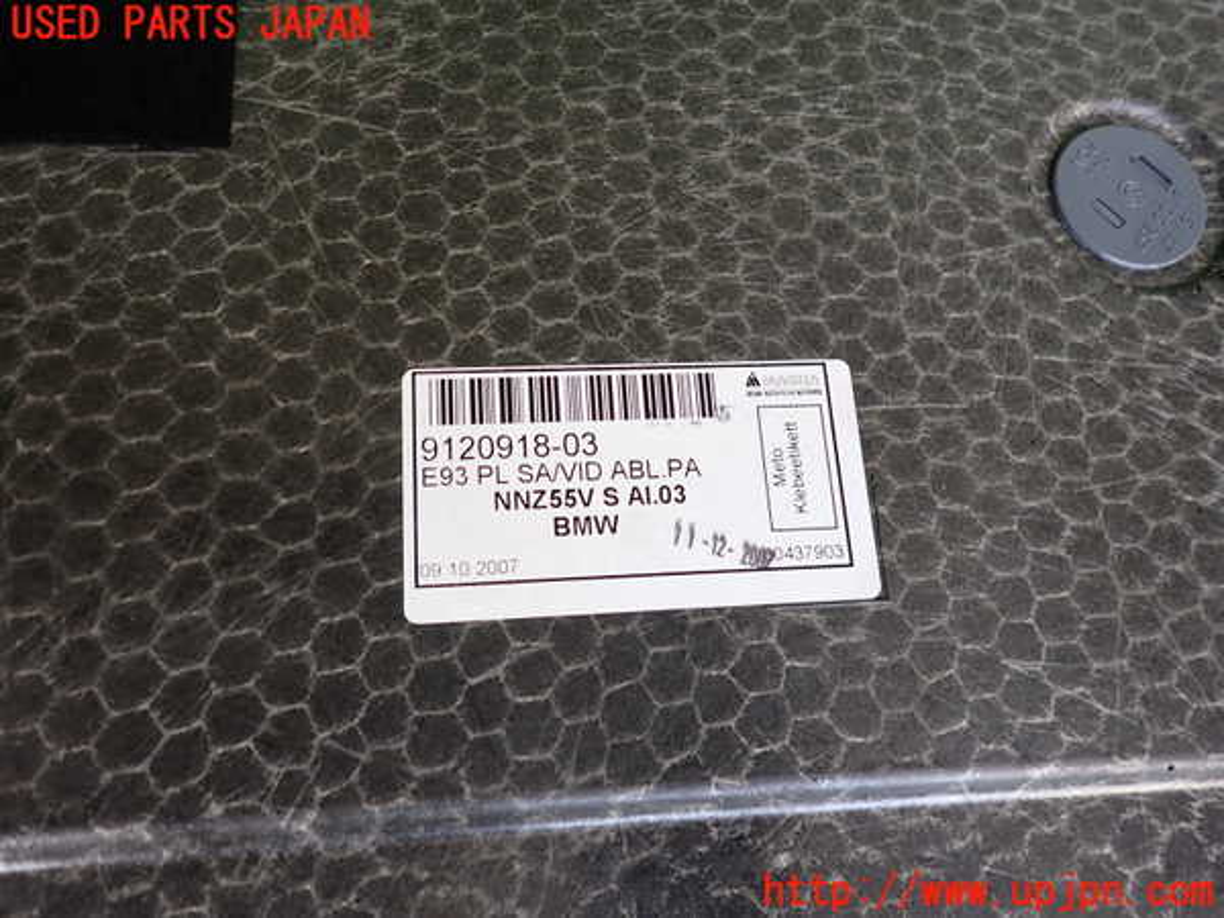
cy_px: 459
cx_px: 612
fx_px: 884
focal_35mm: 25
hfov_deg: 69.4
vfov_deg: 54.9
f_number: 2
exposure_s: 1/100
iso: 100
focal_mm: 4.5
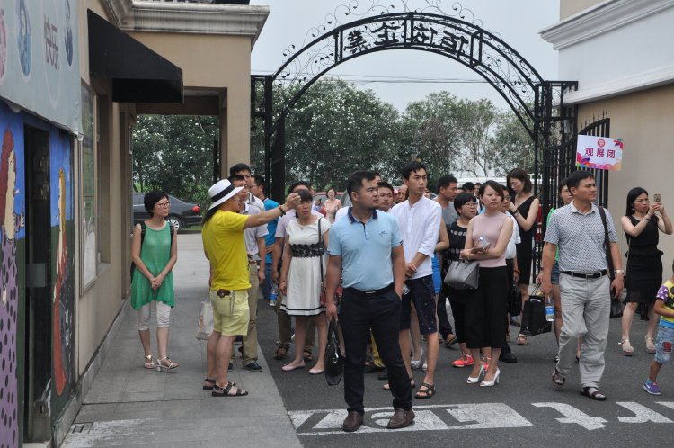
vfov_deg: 26.4
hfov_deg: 38.9
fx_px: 954
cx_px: 337
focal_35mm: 51
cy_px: 224
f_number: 8
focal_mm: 34
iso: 640
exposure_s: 1/400
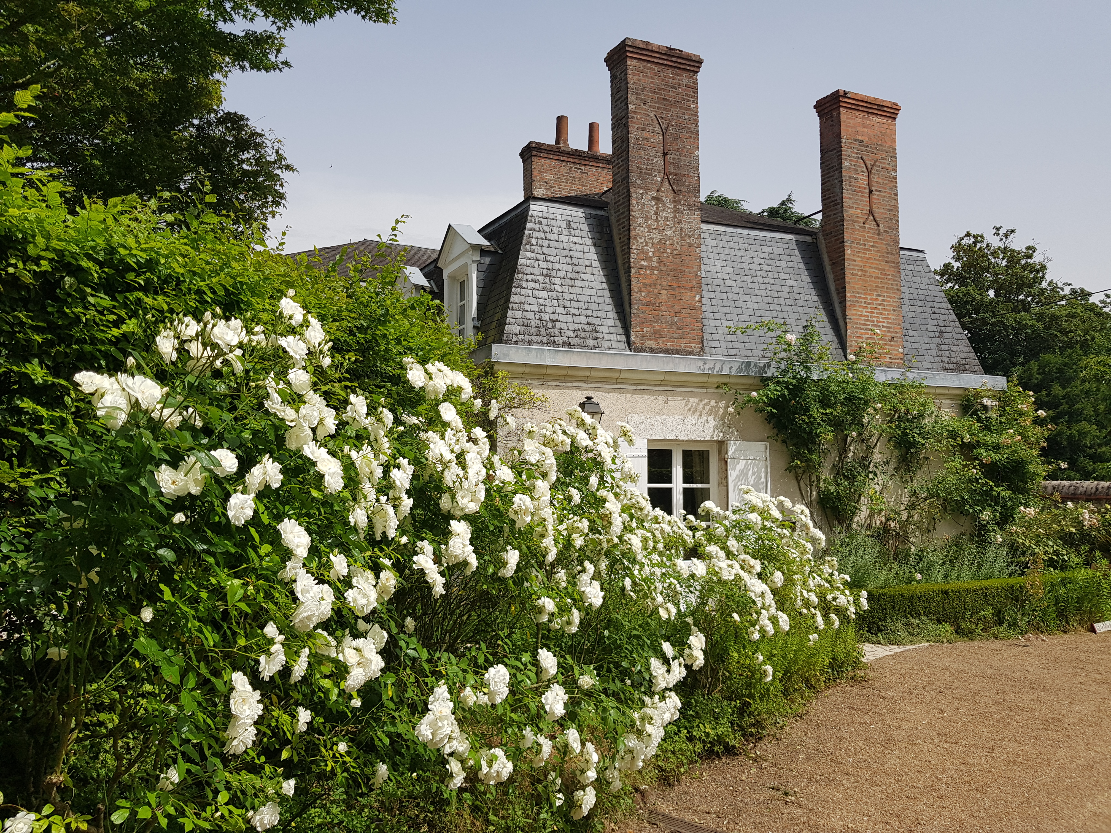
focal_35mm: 26
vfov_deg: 53.1
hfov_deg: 67.3
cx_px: 556
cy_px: 416
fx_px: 834
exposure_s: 1/2544
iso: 40
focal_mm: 4.2
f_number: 1.7
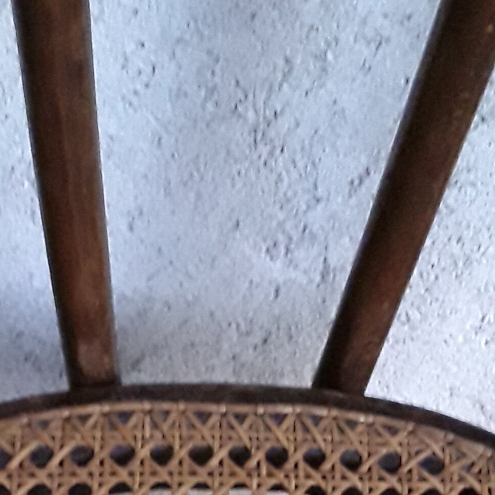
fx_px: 1294
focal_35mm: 80
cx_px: 181
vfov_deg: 19.0
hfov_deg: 21.6
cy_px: 748
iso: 400
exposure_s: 1/17
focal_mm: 2.91
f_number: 1.9
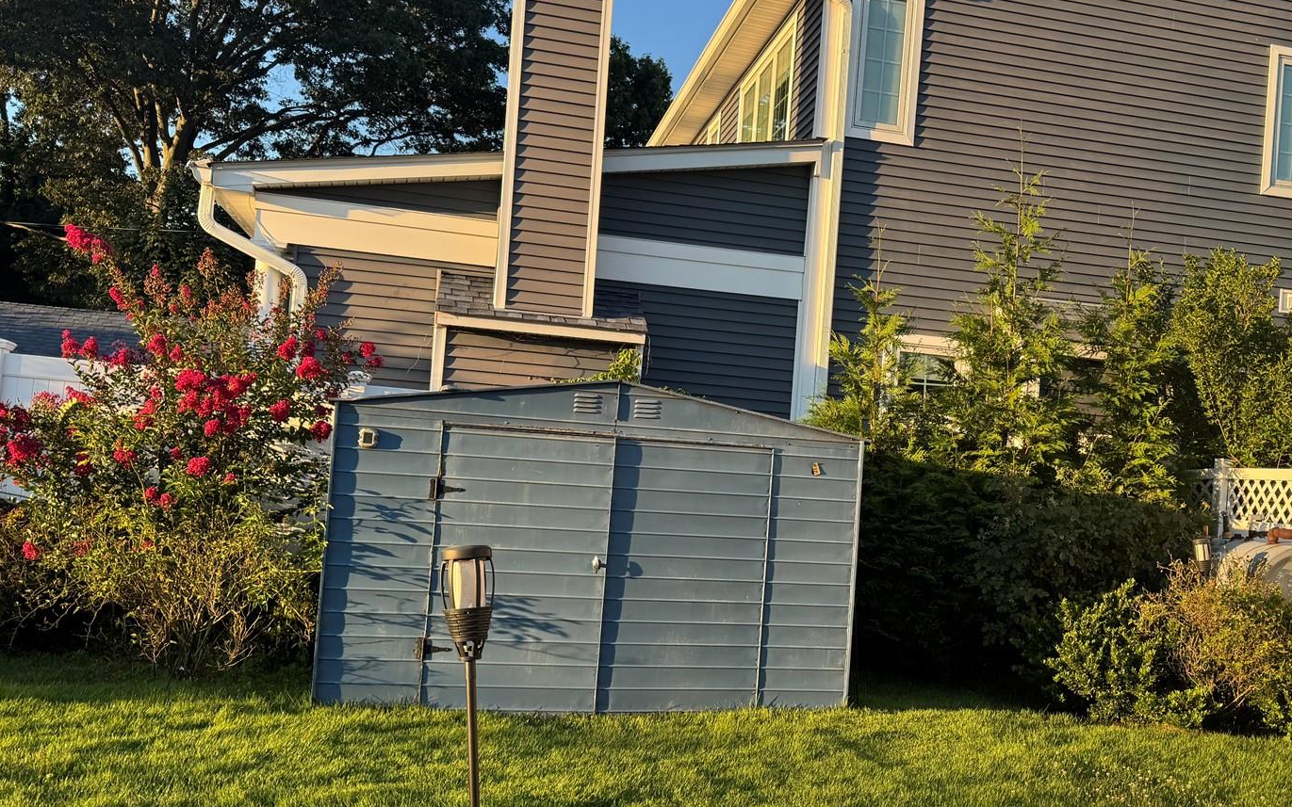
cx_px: 811
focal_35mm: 38
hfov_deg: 51.0
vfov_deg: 33.6
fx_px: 1338
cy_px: 440
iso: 80
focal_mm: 6.76
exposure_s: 1/842
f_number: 1.78
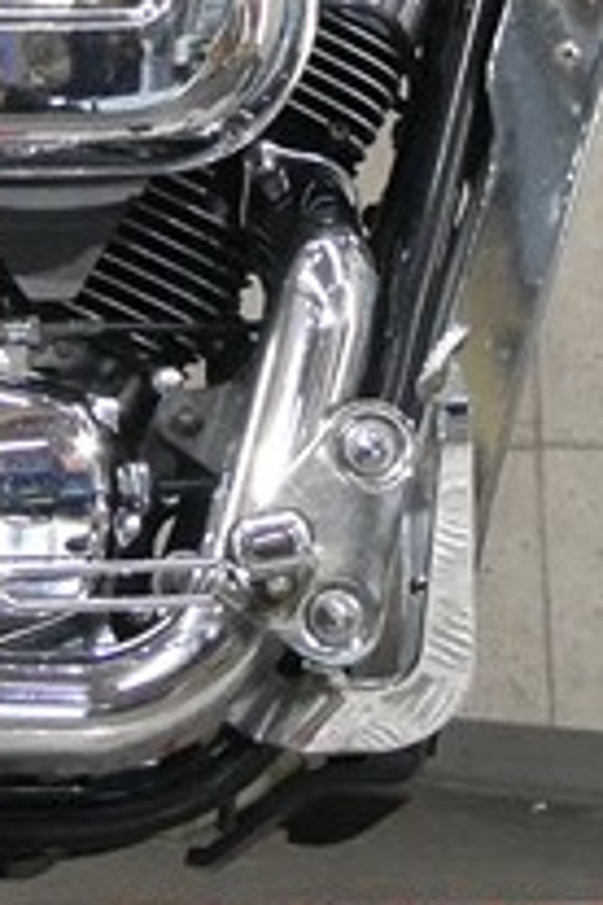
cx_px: -197
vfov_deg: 9.1
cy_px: 39
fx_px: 5678
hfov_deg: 6.0
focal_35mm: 226
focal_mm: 7.8
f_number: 3.9
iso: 500
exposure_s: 1/80
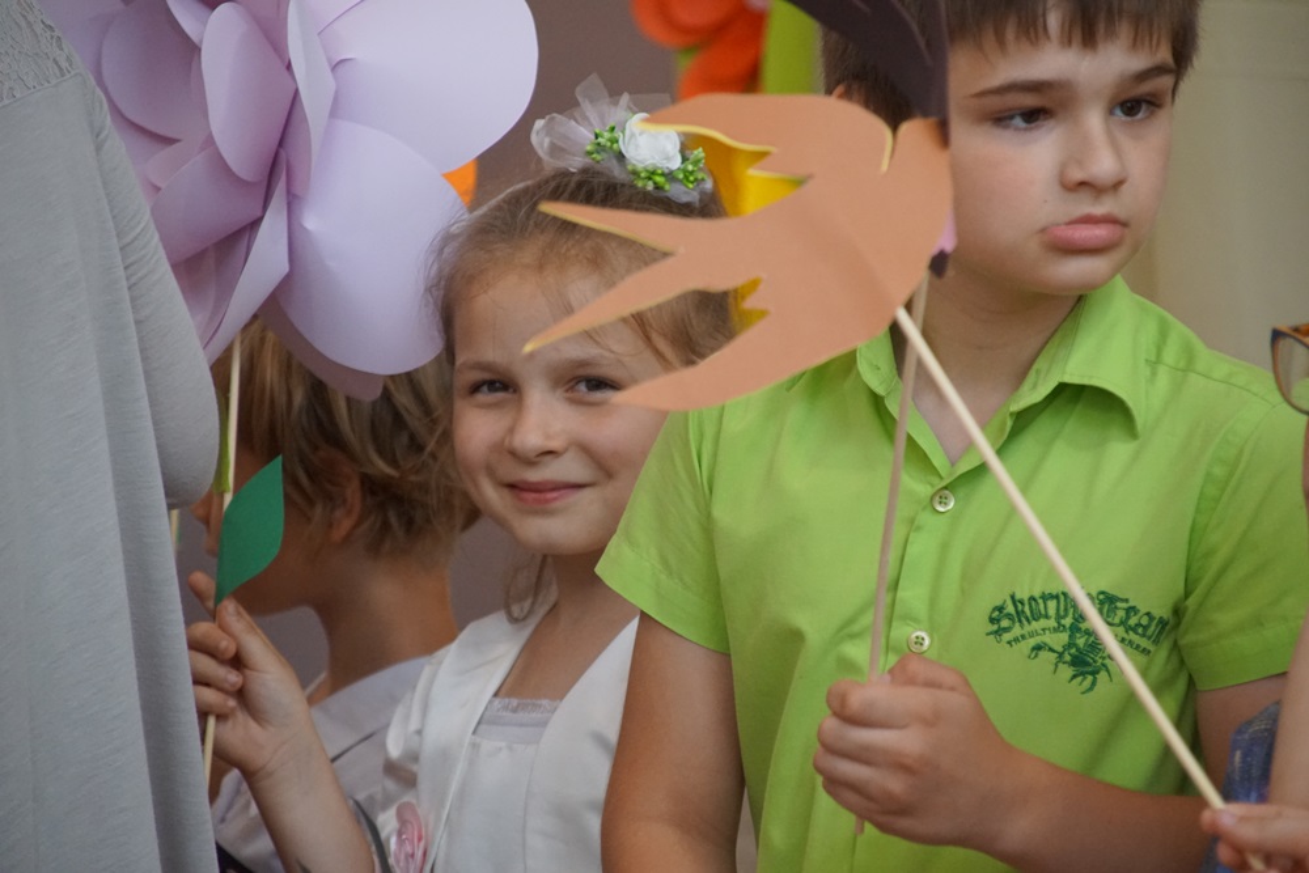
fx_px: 10909
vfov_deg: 4.6
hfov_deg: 6.9
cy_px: 436
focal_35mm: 300
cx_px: 654
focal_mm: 200
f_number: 6.3
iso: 2000
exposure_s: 1/320
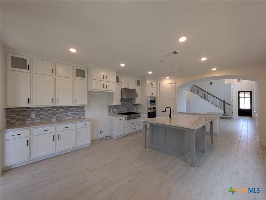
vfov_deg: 85.7
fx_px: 108
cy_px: 100
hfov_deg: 102.0
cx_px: 133
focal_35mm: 14
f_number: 2.2
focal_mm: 1.83
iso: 67
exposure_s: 1/120
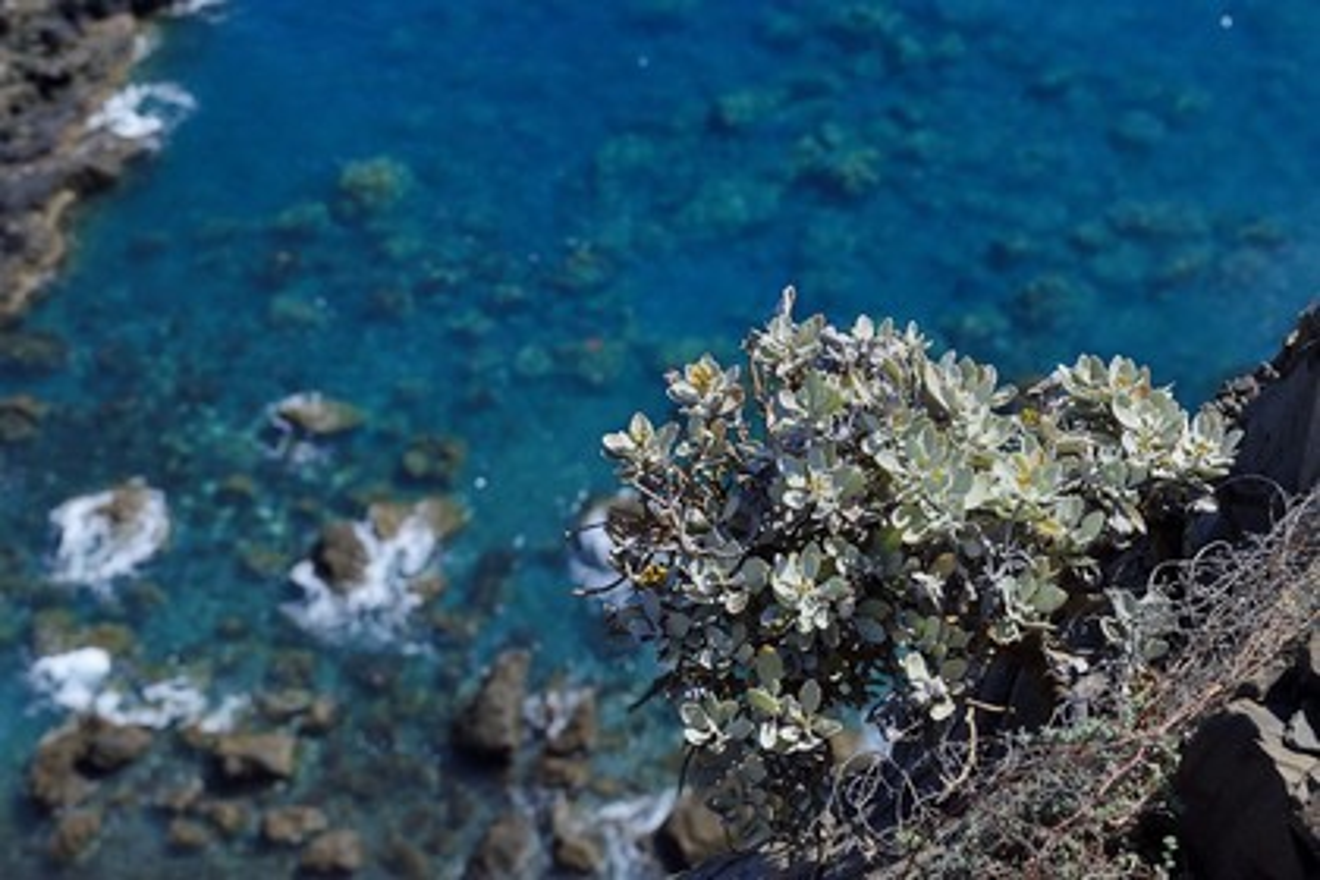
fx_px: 2017
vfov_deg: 24.6
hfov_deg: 36.2
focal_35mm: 55
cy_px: 440
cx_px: 660
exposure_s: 1/400
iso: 200
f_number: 9
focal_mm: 55
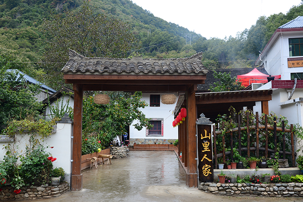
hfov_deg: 54.4
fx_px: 295
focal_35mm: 35
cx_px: 152
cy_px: 101
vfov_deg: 37.9
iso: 500
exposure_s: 1/125
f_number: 5.6
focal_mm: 35
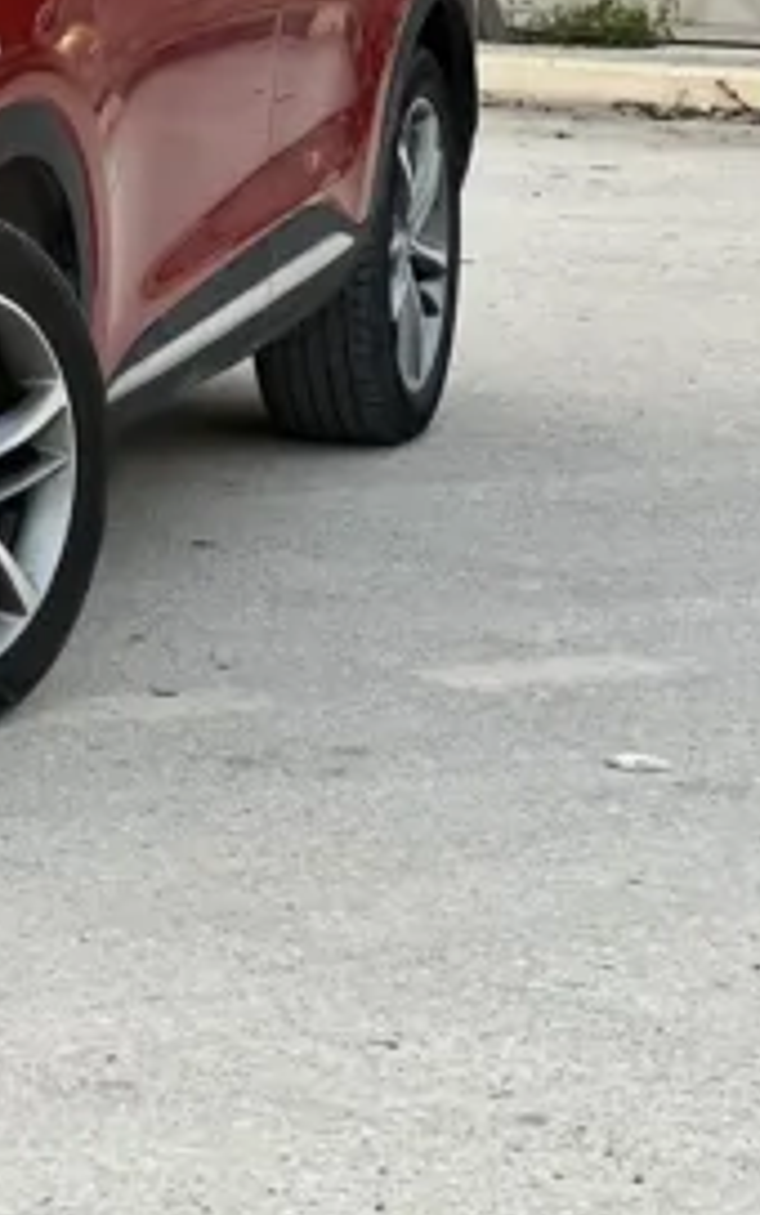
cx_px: -429
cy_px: 161
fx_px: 6363
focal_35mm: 192
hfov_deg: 6.7
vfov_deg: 10.9
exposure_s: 1/121
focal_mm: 9
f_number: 2.8
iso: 160
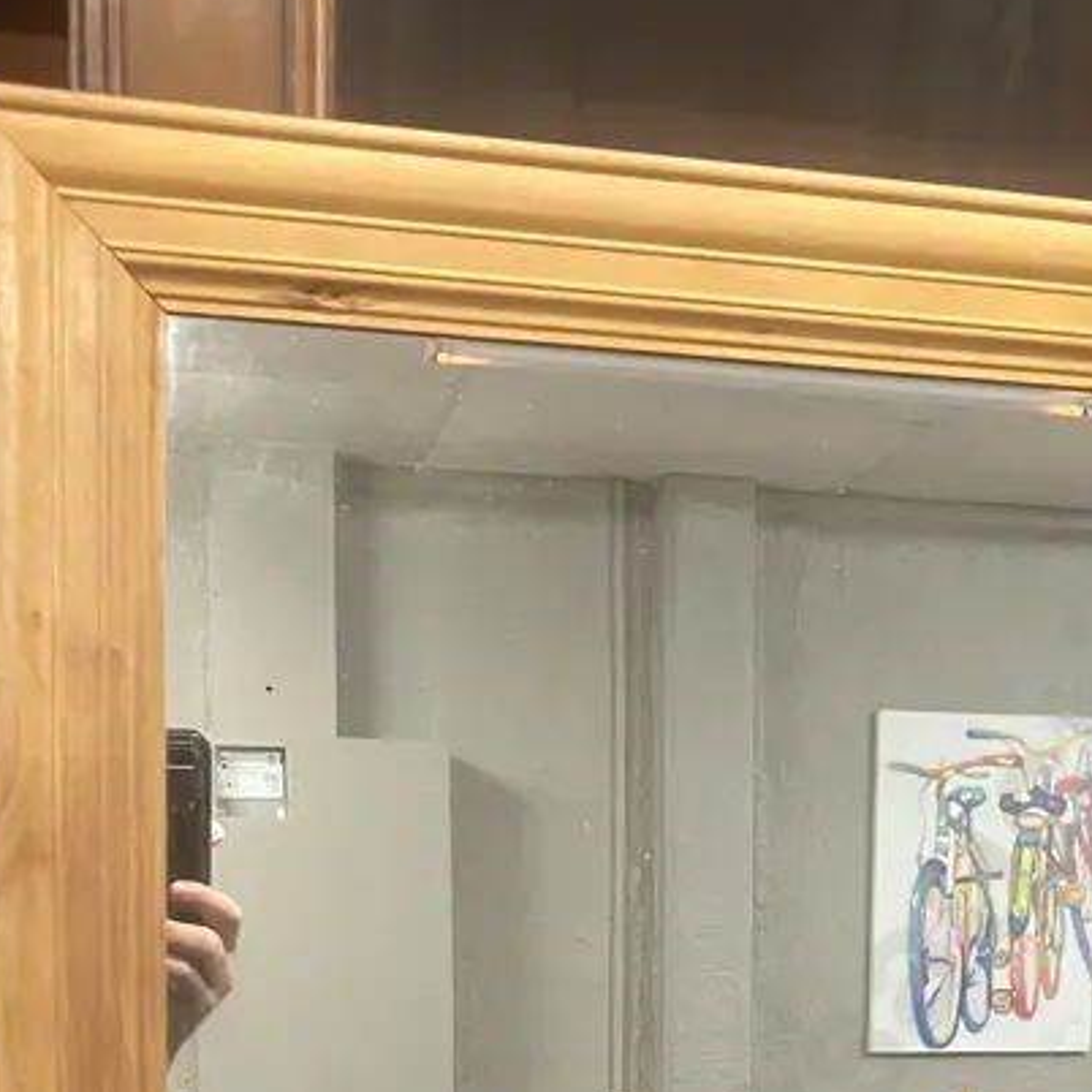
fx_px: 2248
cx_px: 831
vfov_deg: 25.9
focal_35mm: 63
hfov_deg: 26.9
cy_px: 1087
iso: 250
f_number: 1.8
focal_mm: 3.99
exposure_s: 1/50
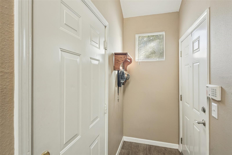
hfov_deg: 96.7
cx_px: 116
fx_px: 103
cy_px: 78
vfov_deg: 73.7
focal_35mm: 16
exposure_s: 1/10
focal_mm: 16
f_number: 8
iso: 400
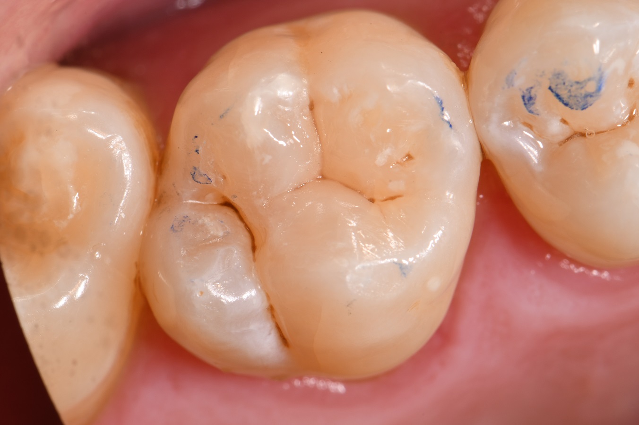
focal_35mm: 157
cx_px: 320
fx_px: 2785
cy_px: 212
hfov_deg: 13.1
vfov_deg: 8.7
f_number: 32
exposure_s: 1/160
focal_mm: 105
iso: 200
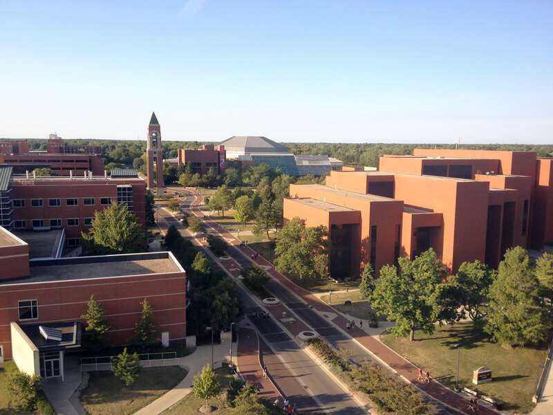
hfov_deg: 52.6
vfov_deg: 40.7
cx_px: 276
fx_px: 559
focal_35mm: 35
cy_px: 208
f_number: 2.4
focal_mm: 4.28
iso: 50
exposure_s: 1/251
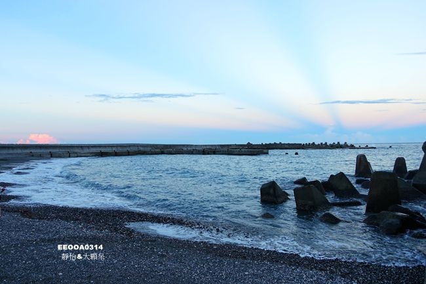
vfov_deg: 53.1
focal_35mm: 24
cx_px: 213
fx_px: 284
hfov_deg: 73.8
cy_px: 142
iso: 125
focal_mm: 8.8
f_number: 2.8
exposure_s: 1/80
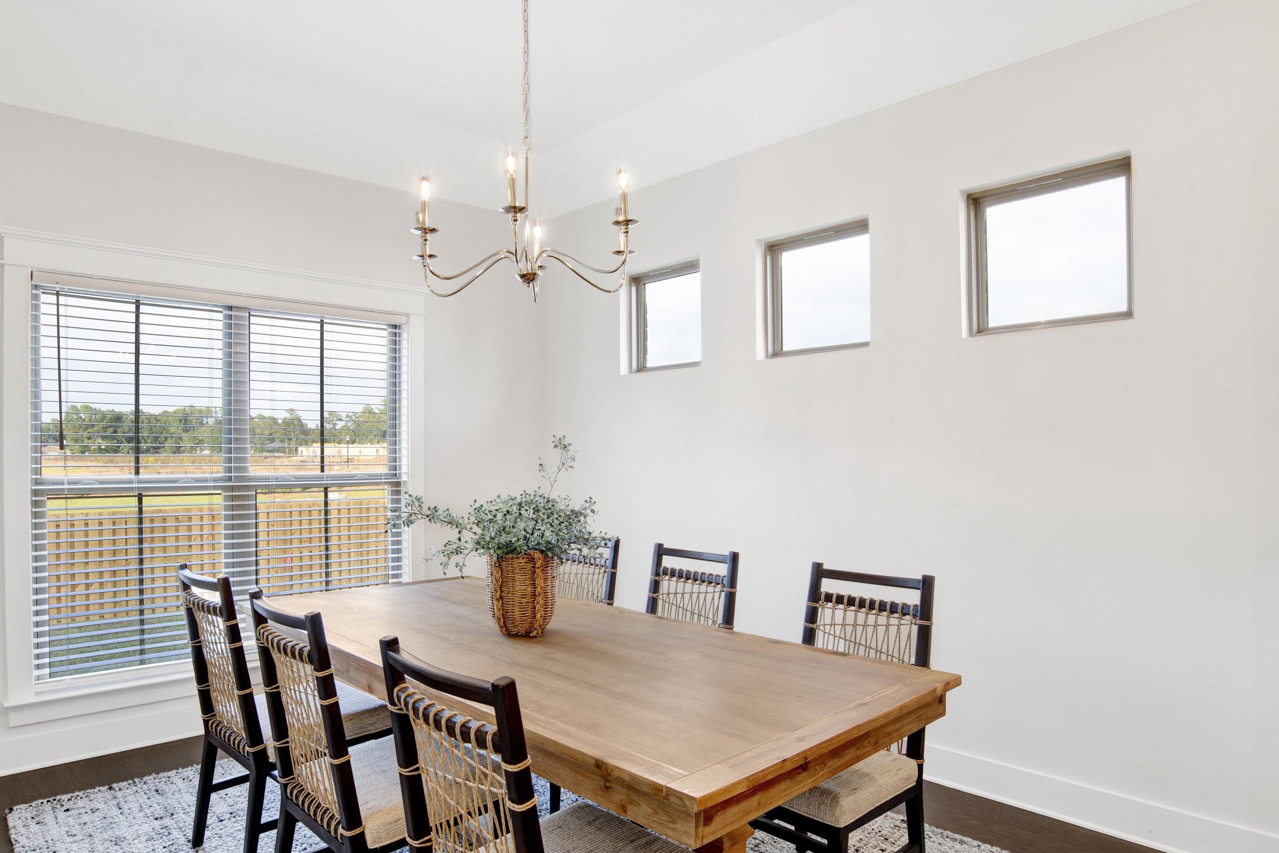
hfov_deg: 80.7
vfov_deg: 59.4
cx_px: 548
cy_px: 461
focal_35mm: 21
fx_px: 746
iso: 200
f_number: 11
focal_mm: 18
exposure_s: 1/8
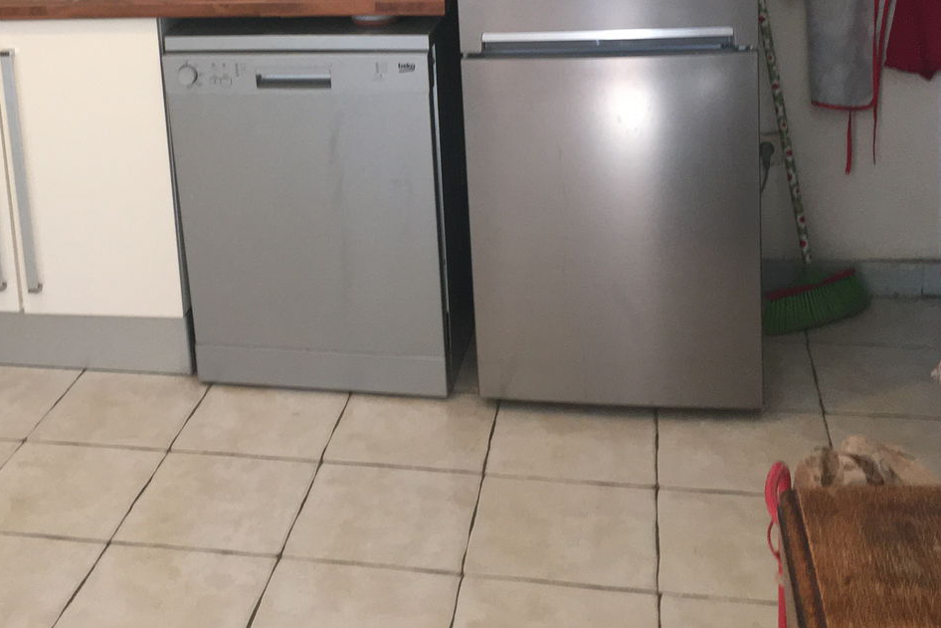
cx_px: 293
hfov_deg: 38.3
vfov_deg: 25.5
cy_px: 40
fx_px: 1333
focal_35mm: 51
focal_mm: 4.15
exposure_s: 1/33
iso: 100
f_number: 2.2
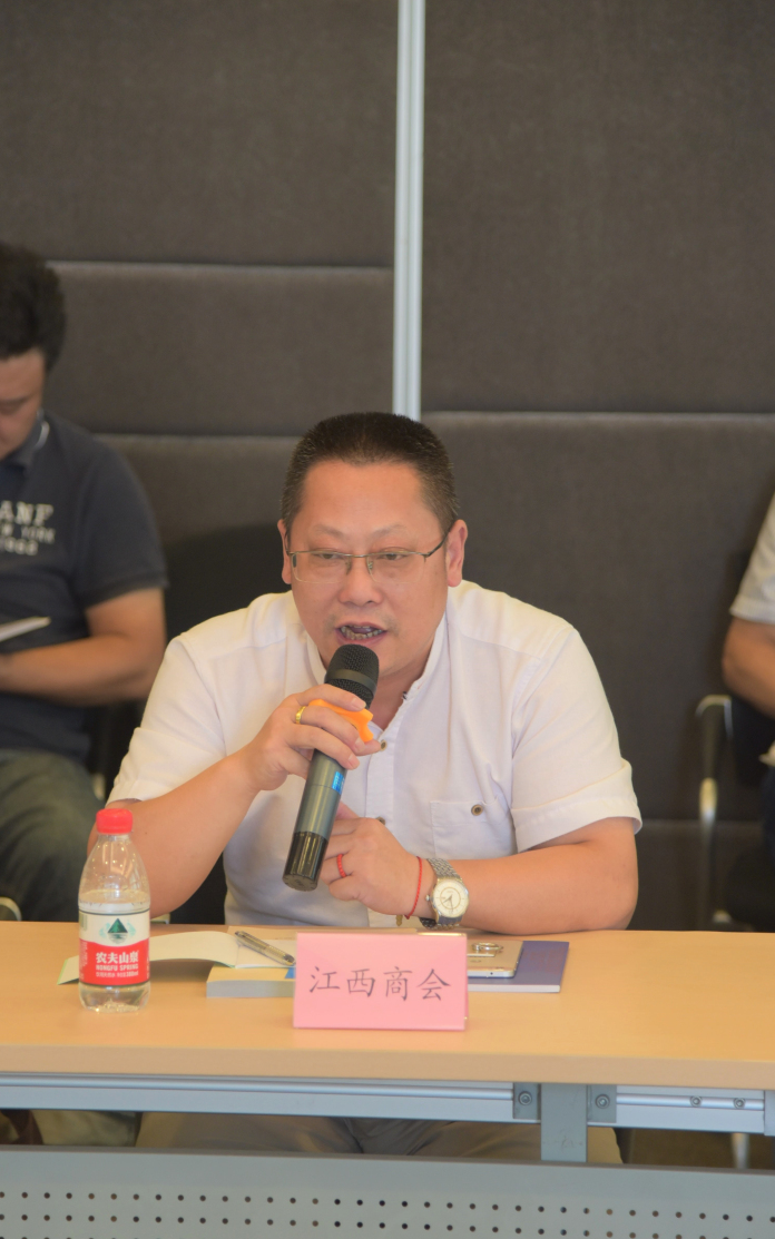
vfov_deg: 19.3
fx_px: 3648
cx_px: 372
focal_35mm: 108
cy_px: 616
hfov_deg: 12.1
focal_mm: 105
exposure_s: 1/60
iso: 1000
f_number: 4
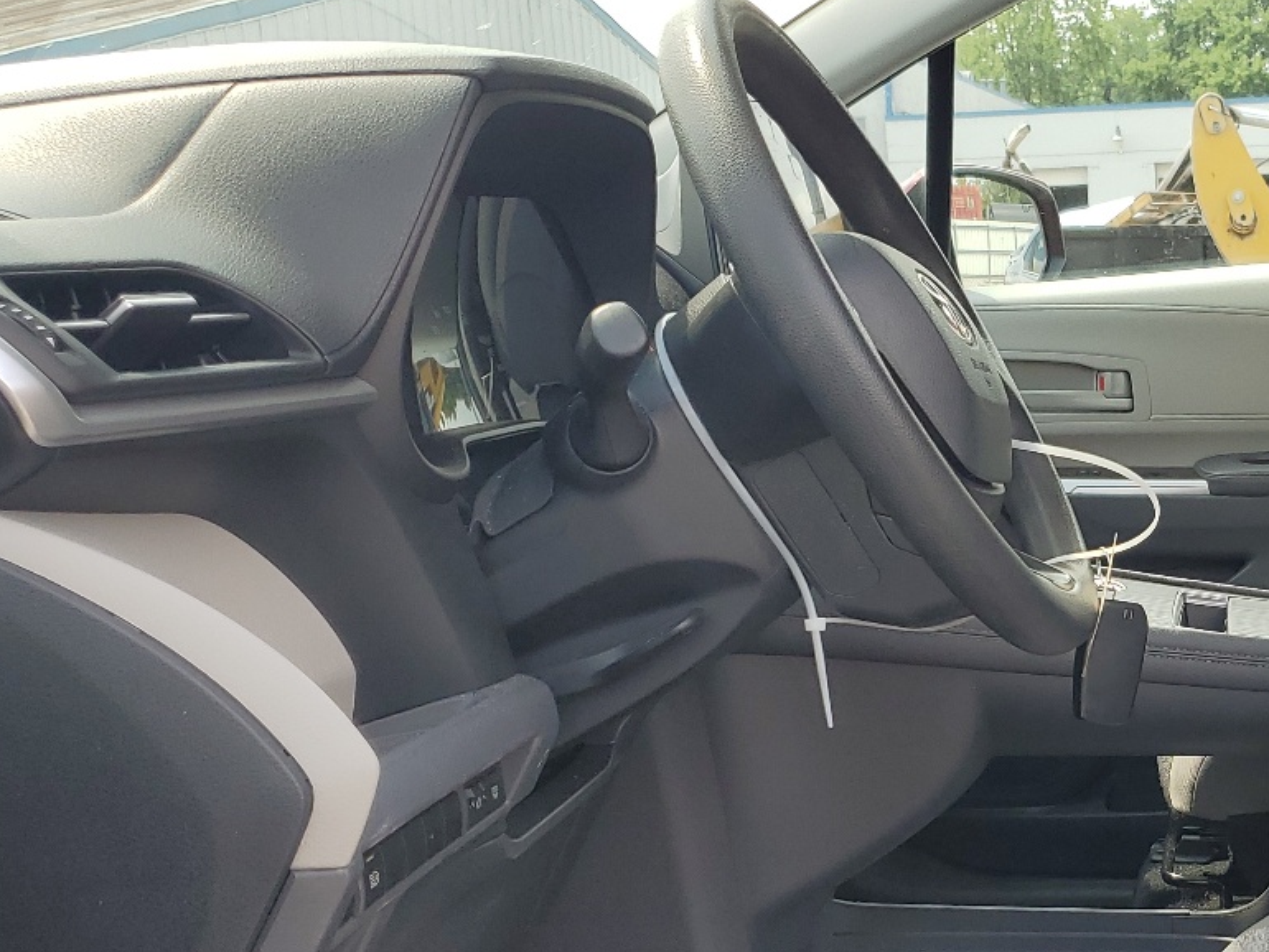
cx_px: 1154
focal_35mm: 54
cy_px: 761
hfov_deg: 33.6
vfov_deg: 26.5
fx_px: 1980
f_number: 1.5
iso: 50
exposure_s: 1/588
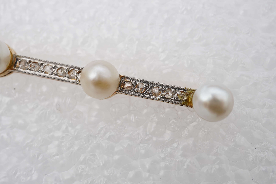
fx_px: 360
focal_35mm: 47
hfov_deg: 41.9
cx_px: 144
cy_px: 95
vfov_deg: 28.6
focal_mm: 30
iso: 400
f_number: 18
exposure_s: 1/125
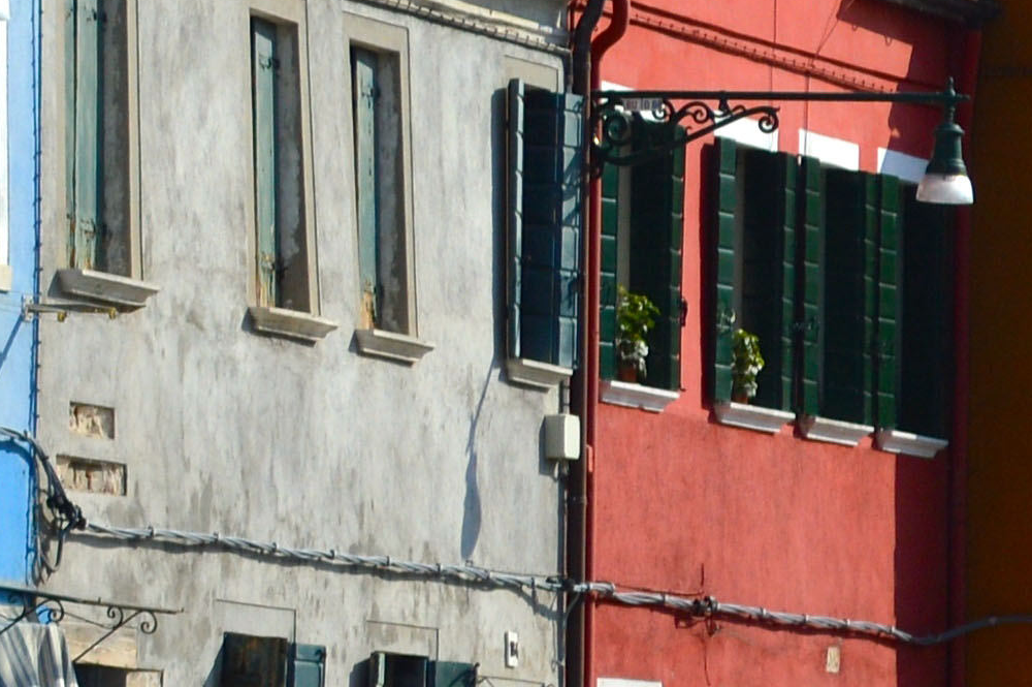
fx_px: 11887
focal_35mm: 415
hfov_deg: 4.9
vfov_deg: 3.3
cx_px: -335
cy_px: 447
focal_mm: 46
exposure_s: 1/1600
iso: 100
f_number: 5.3
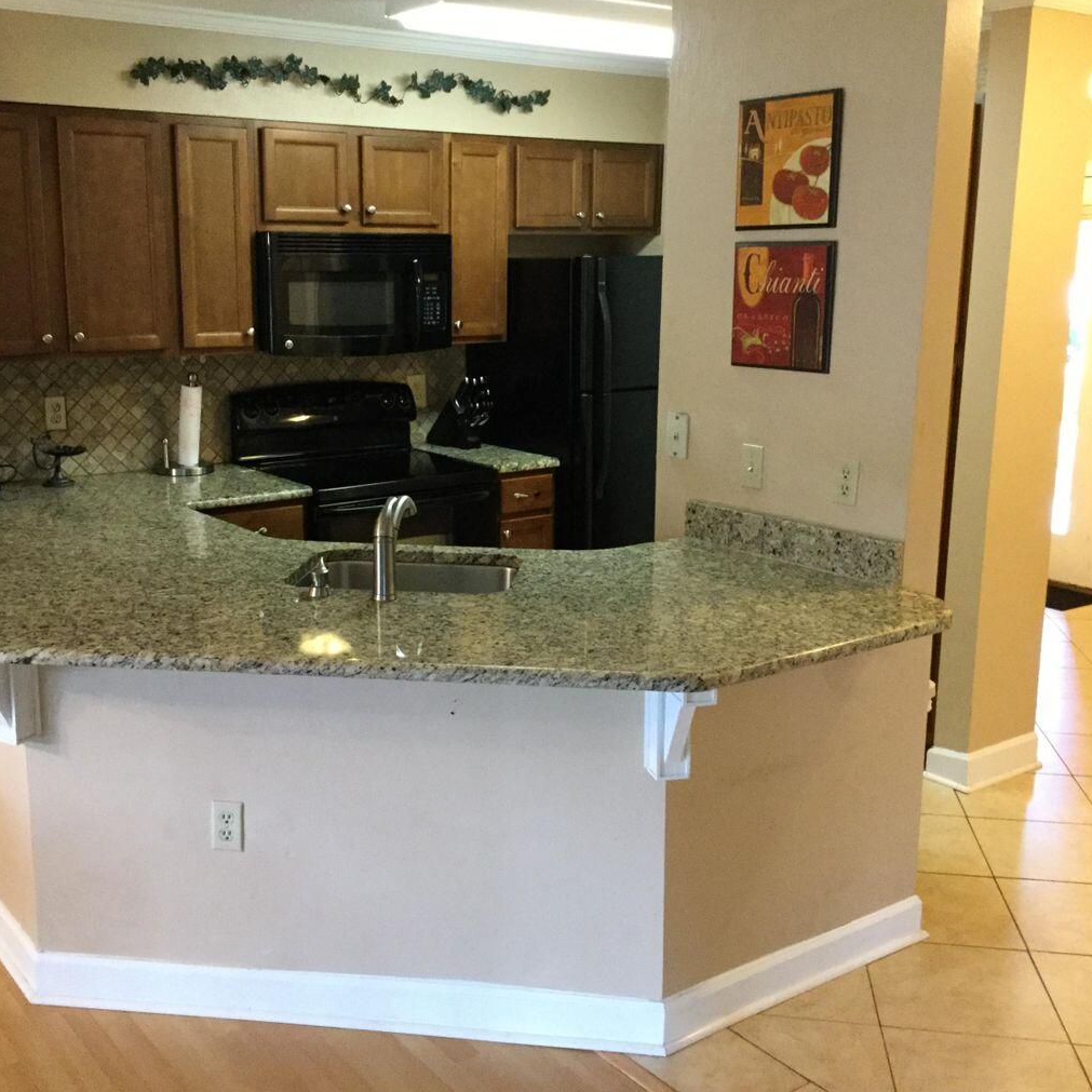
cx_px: 475
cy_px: 540
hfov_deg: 44.8
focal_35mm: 37
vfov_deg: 44.9
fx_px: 1321
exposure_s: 1/30
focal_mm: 3.3
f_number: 2.4
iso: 200
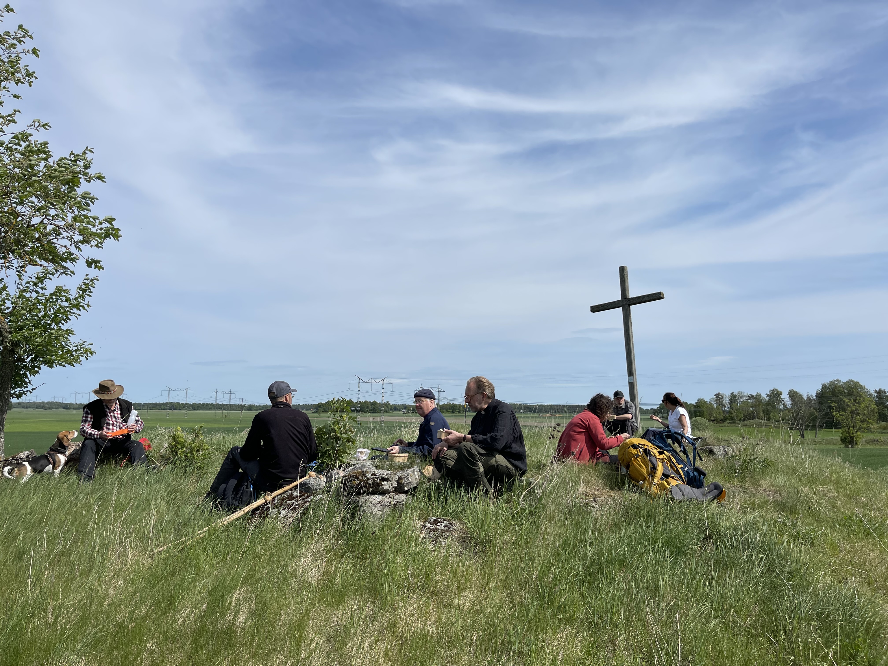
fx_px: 667
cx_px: 444
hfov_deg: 67.3
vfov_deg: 53.1
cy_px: 333
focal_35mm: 26
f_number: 1.6
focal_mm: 5.1
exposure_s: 1/6579
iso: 32
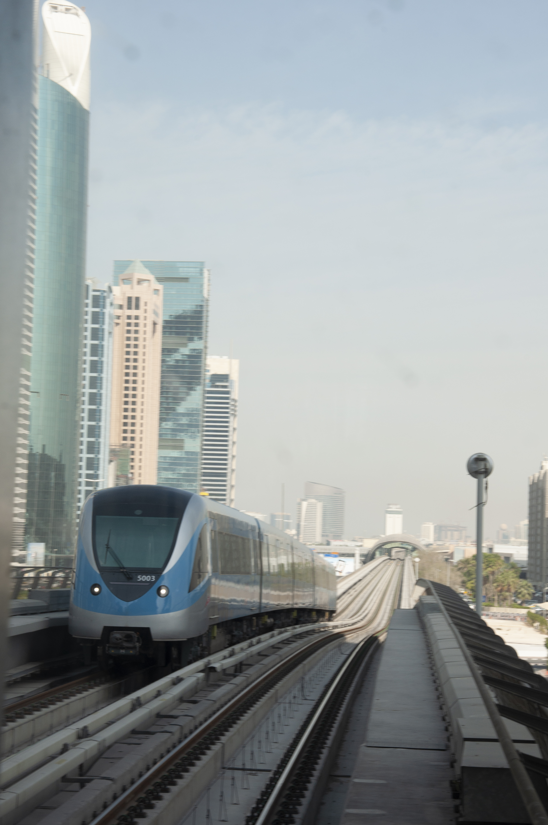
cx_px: 274
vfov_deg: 21.9
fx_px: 2129
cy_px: 412
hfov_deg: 14.7
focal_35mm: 93
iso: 200
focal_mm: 62
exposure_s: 1/80
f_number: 20
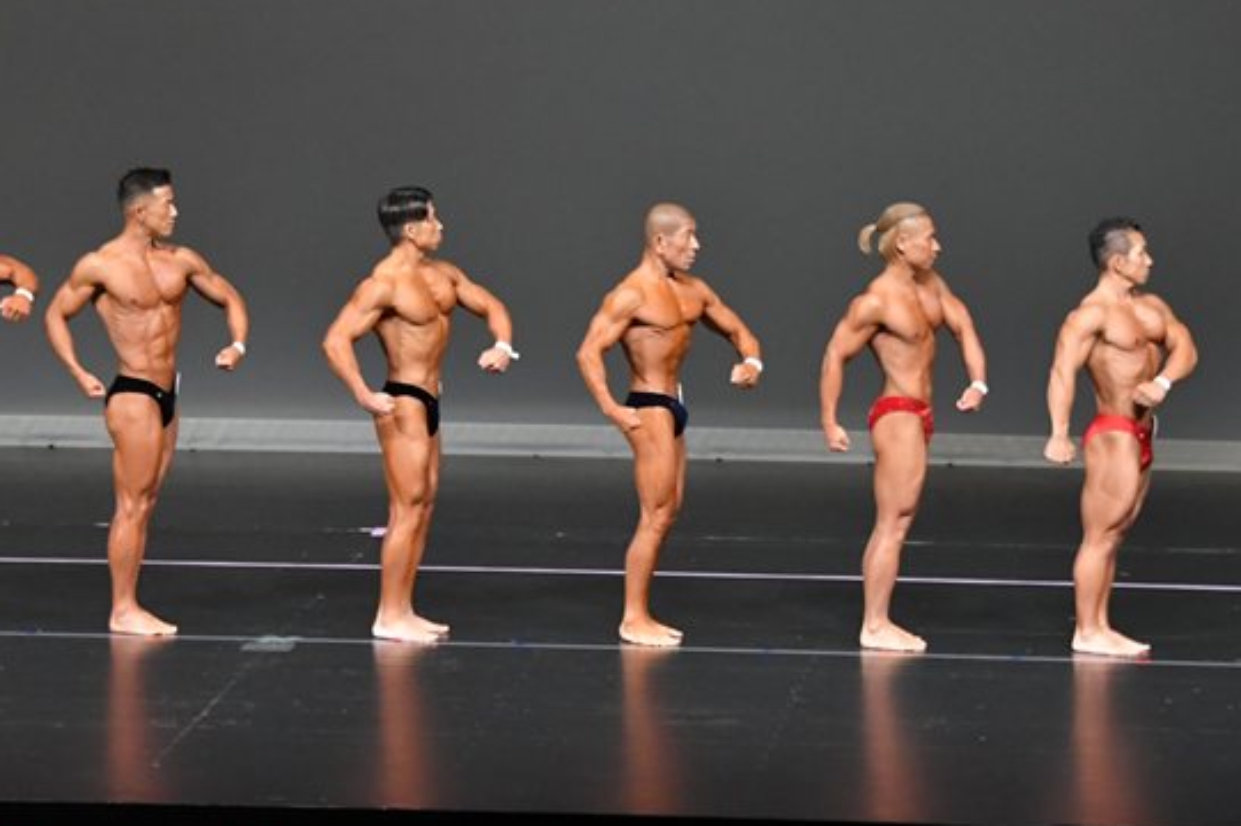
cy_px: 310
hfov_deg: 9.1
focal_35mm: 225
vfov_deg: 6.1
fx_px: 7751
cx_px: 446
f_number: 5.6
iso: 4000
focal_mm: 105
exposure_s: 1/400
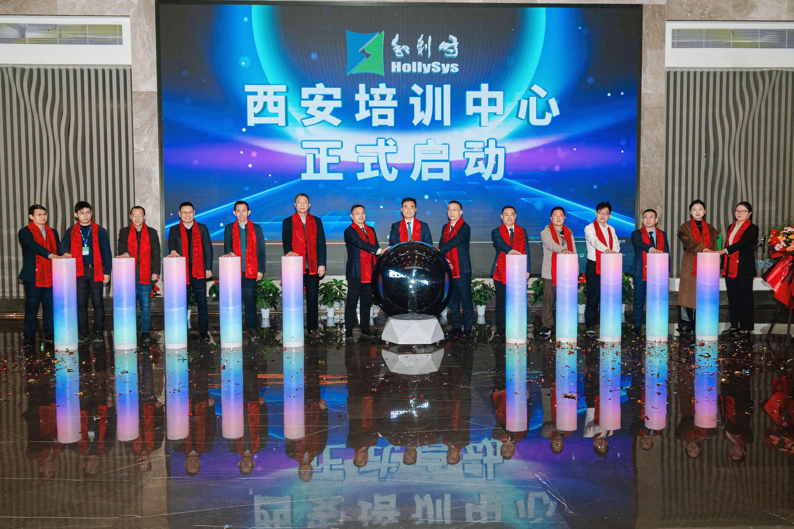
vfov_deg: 43.6
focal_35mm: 30
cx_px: 397
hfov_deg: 61.9
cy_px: 264
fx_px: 662
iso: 1000
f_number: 4.5
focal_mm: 20
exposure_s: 1/250
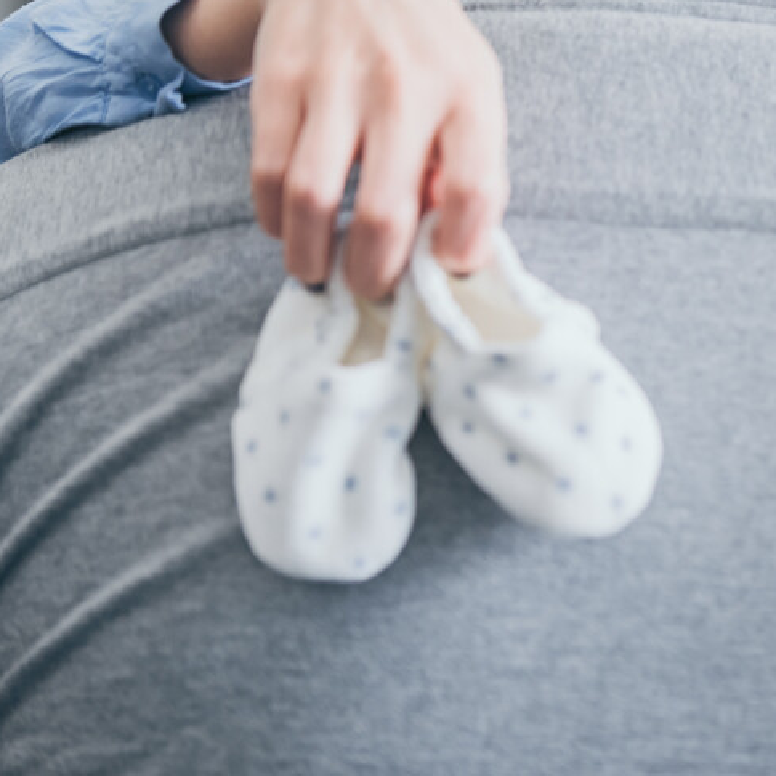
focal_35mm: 261
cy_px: 152
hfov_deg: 6.7
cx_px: 882
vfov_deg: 6.7
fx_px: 6620
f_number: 2.8
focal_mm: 116
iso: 250
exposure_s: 1/200
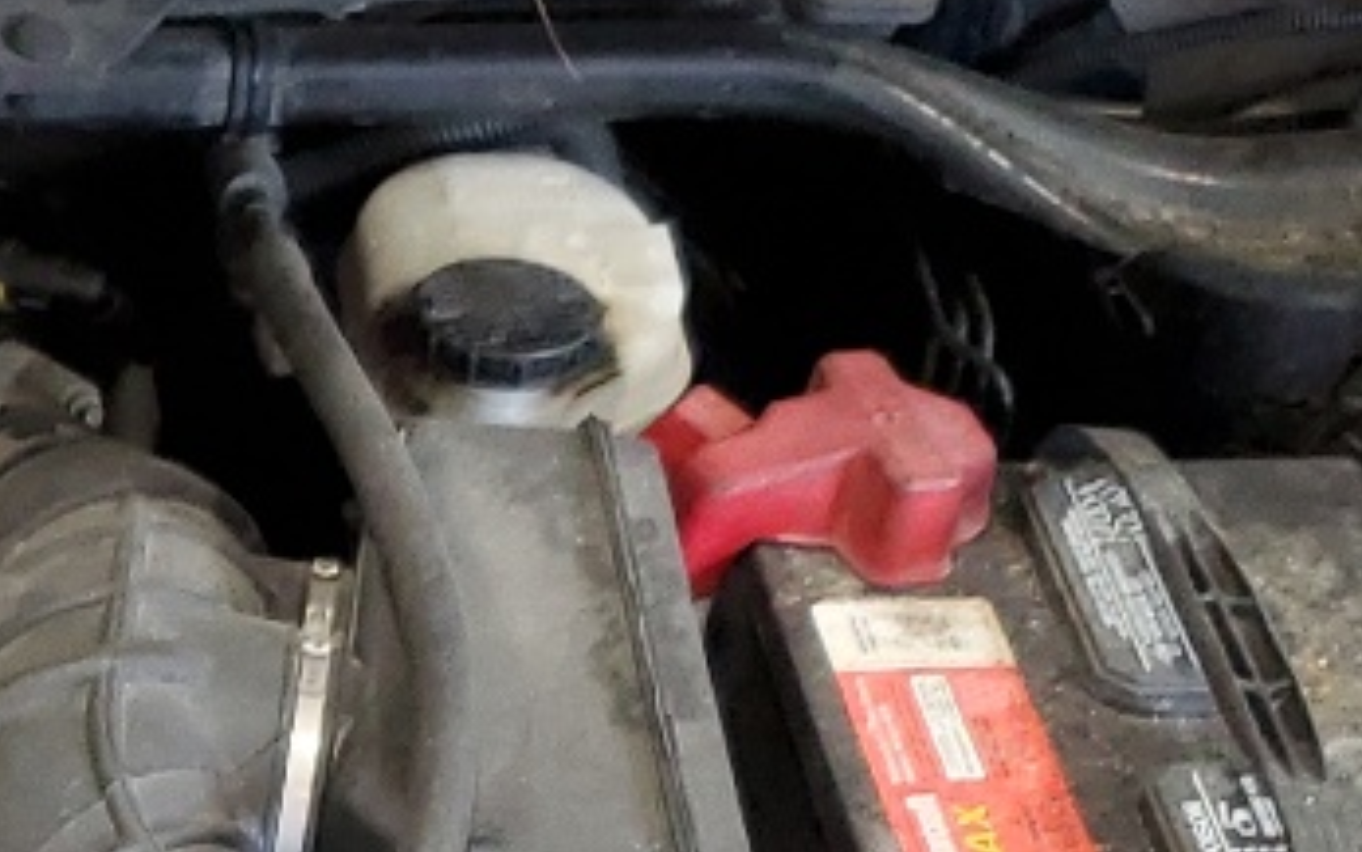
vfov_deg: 10.0
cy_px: 1331
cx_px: -451
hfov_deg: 15.6
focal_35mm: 127
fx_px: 4715
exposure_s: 1/60.2
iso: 167
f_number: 1.5
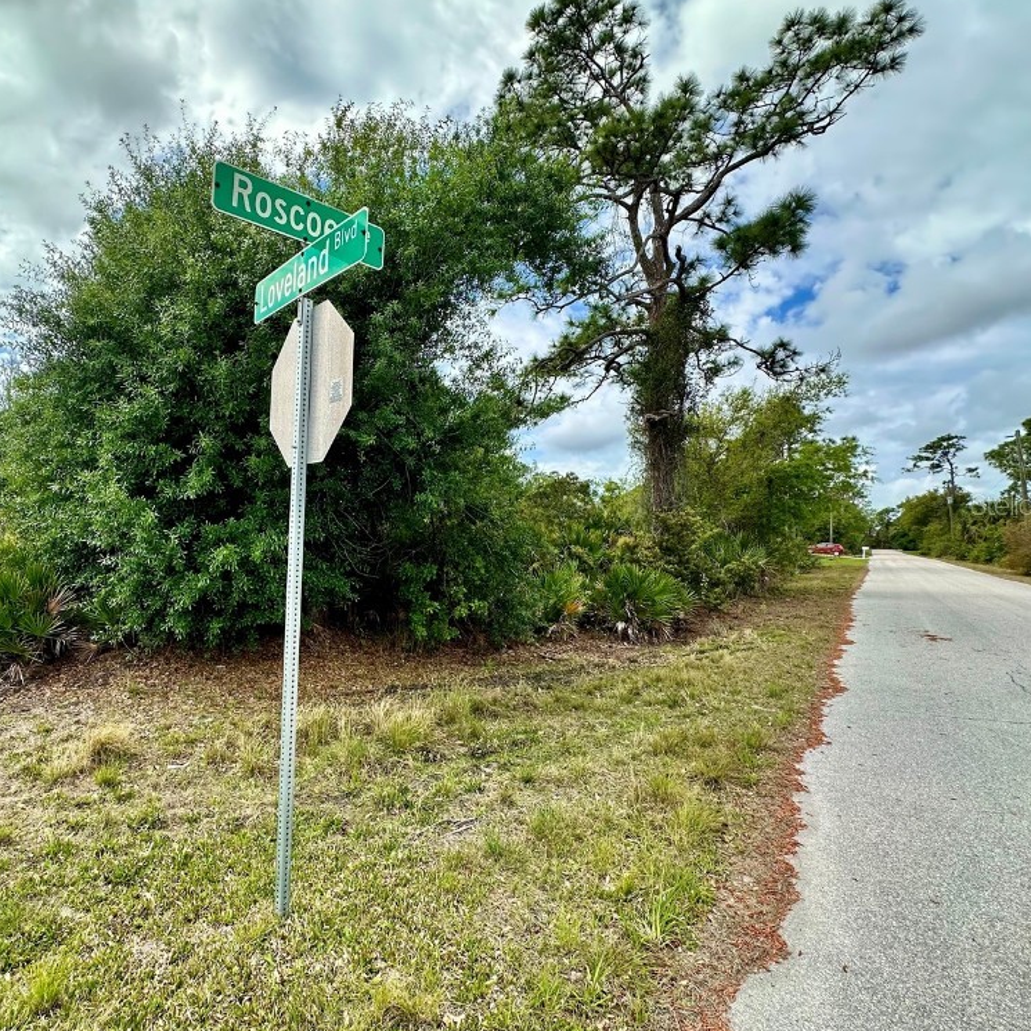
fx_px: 573
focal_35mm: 17
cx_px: 393
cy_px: 504
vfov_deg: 84.0
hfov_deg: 82.5
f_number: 2.2
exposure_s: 1/716
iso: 40
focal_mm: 2.22
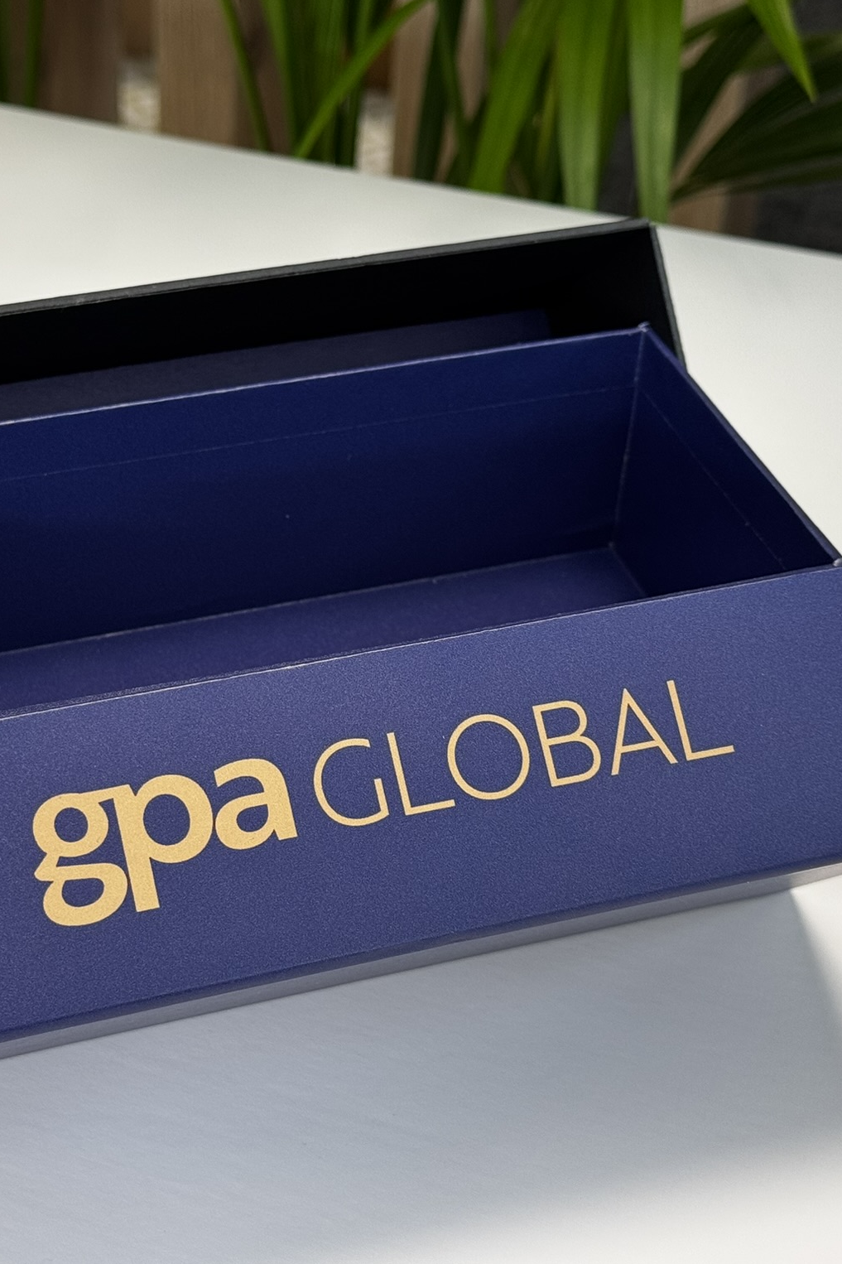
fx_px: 2351
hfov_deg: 20.2
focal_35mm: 67
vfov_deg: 30.1
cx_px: 254
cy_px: 631
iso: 64
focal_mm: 6.76
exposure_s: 1/50
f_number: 1.78
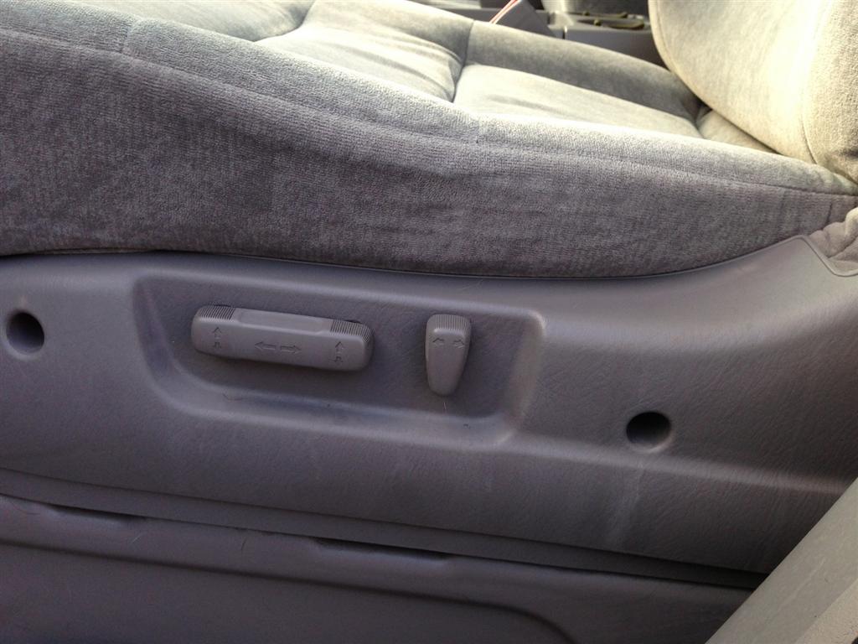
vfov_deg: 42.9
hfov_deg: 55.4
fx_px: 818
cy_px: 322
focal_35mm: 33
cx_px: 429
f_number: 2.4
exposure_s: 1/120
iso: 64
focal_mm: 4.13
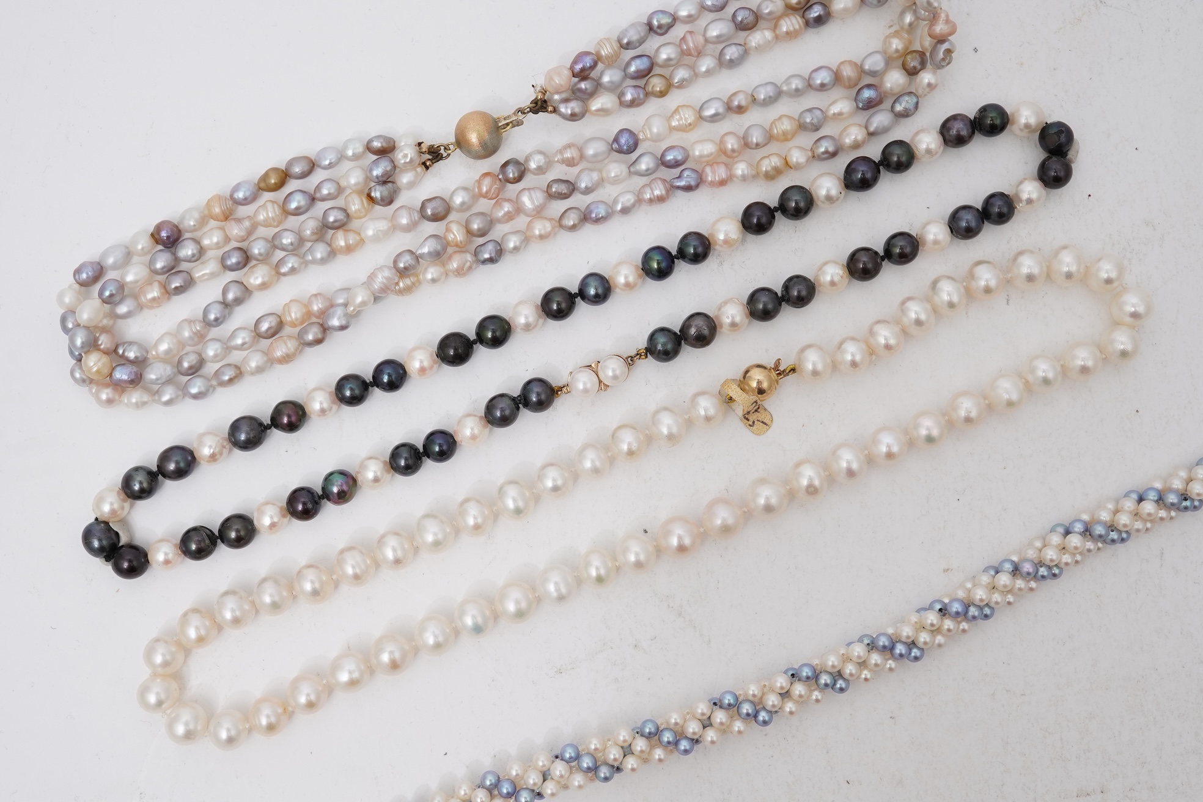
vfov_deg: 29.9
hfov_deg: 43.6
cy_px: 401
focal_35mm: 45
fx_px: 1504
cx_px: 602
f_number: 16
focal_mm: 30
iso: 320
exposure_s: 1/125
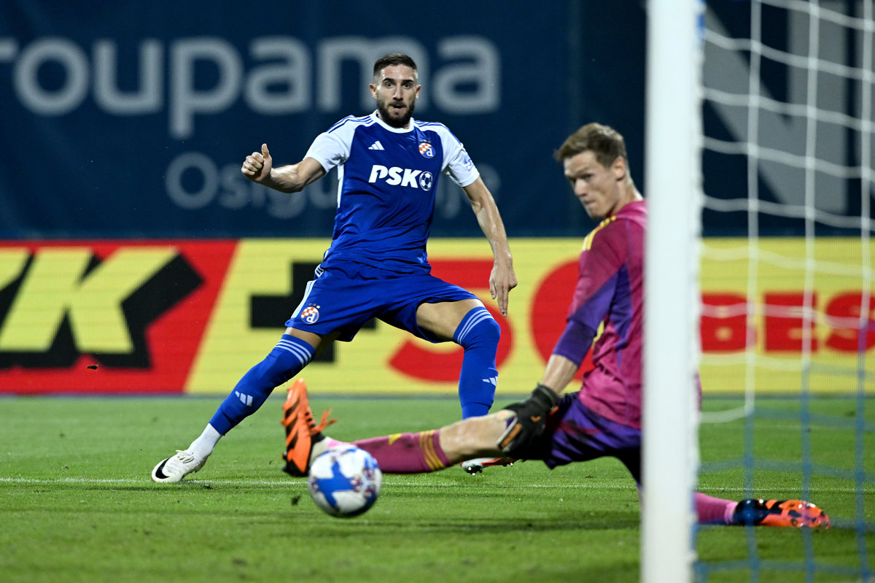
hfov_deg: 5.2
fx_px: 9718
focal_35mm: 400
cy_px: 292
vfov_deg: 3.4
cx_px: 438
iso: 4000
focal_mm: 400
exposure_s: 1/800
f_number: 4
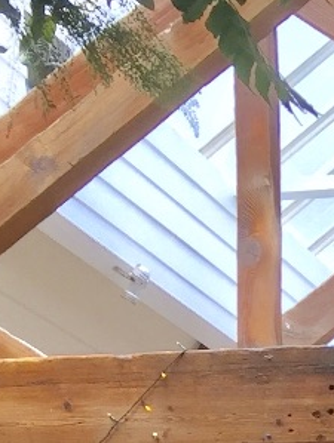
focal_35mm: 155
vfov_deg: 10.6
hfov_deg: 8.8
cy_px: 1110
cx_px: 785
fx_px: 1990
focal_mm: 4.15
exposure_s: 1/106
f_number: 2.2
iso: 32
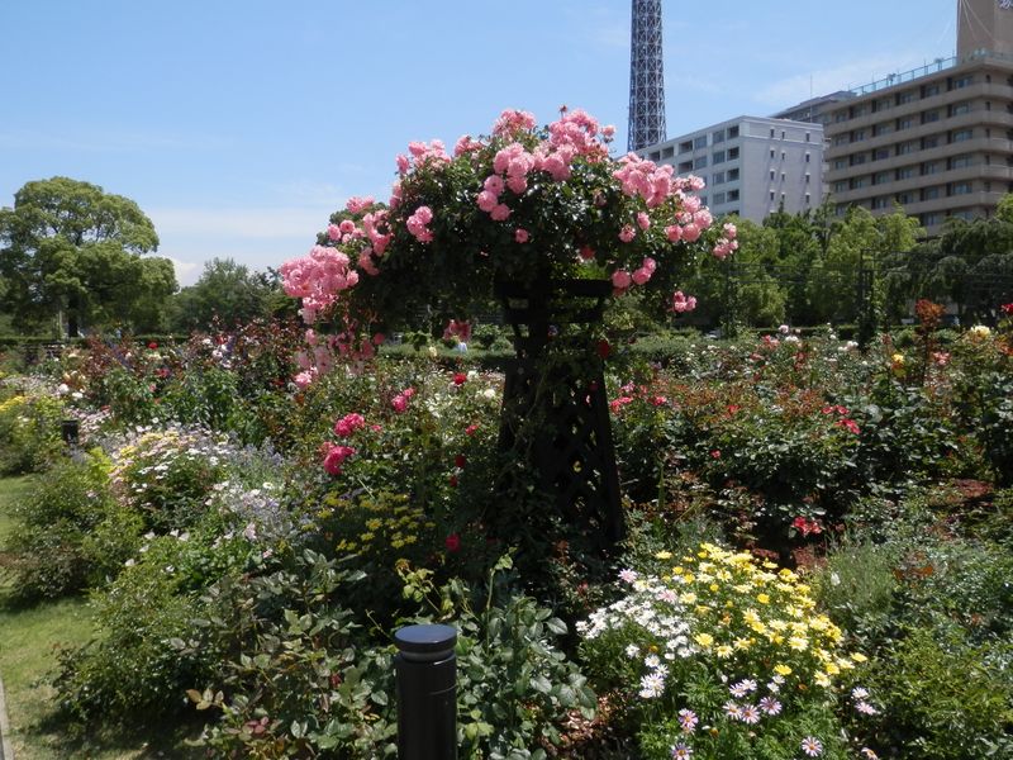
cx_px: 506
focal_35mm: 30
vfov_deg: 46.8
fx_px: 878
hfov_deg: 60.0
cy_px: 380
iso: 80
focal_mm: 5.5
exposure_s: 1/1000
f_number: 3.3
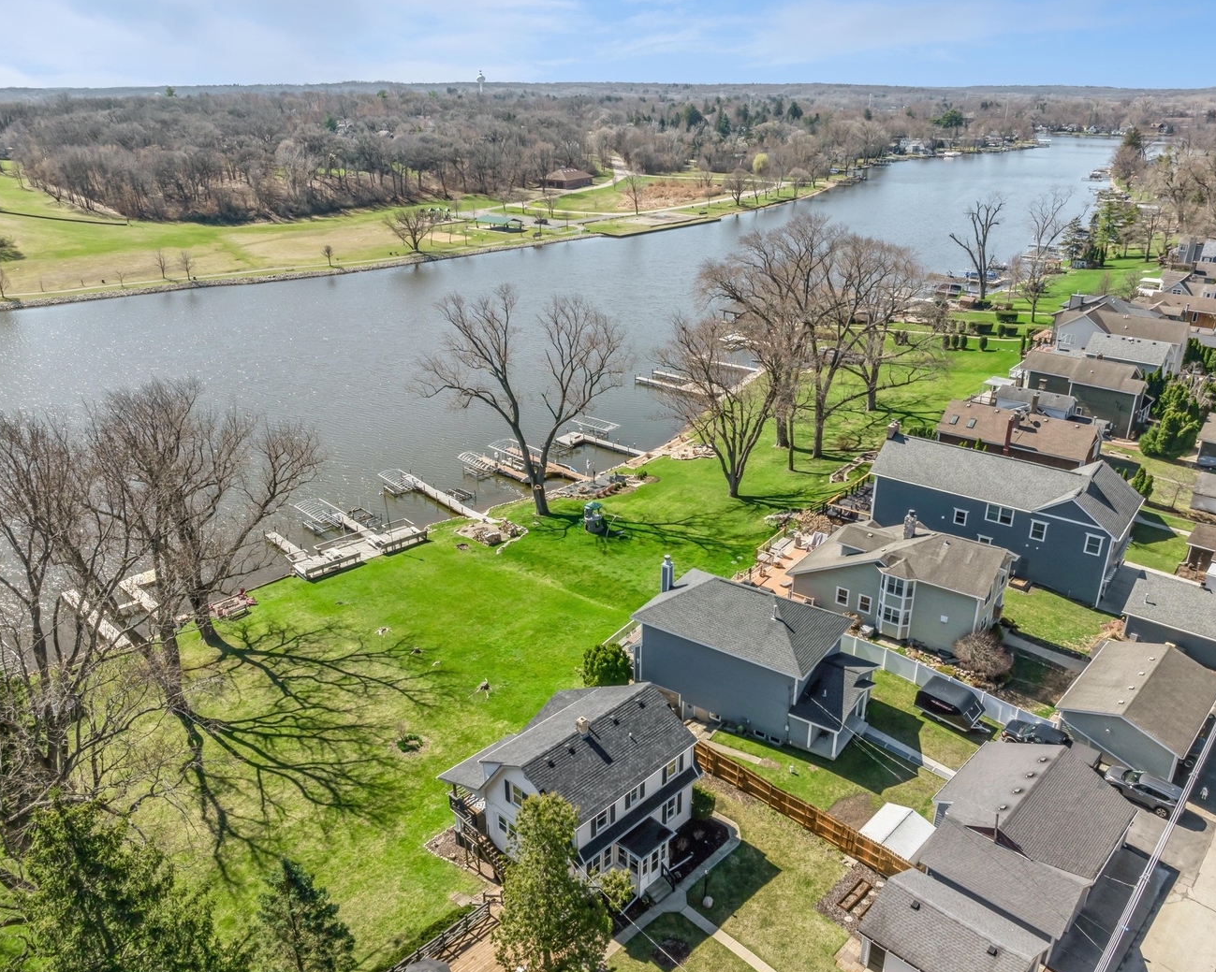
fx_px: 936
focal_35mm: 26
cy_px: 494
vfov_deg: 54.9
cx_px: 613
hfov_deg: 66.0
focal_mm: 12.29
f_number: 7.1
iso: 100
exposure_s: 1/400
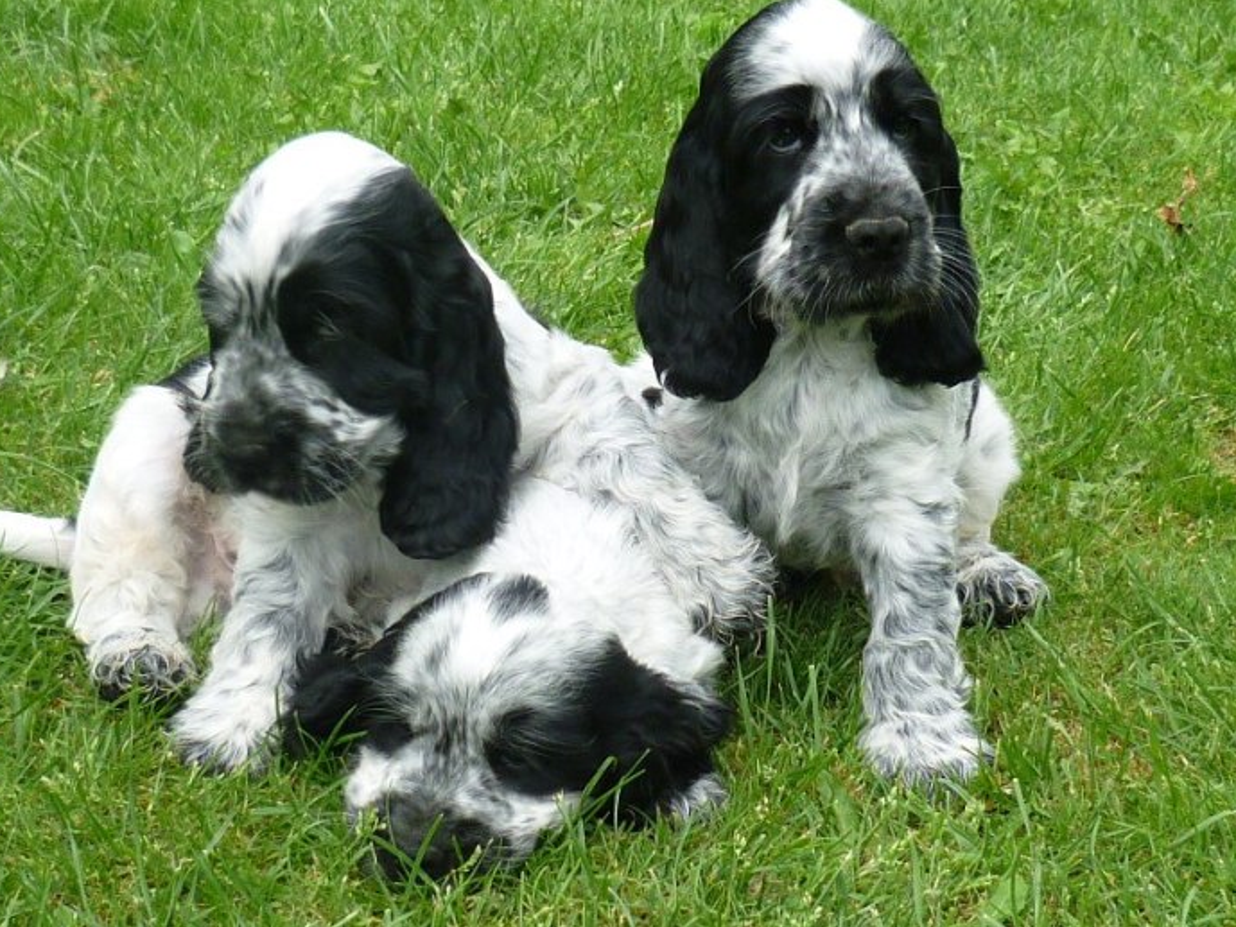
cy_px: 391
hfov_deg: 51.2
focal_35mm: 36
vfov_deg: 39.6
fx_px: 1286
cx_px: 549
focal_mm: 5.5
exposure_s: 1/400
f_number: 2.8
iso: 80
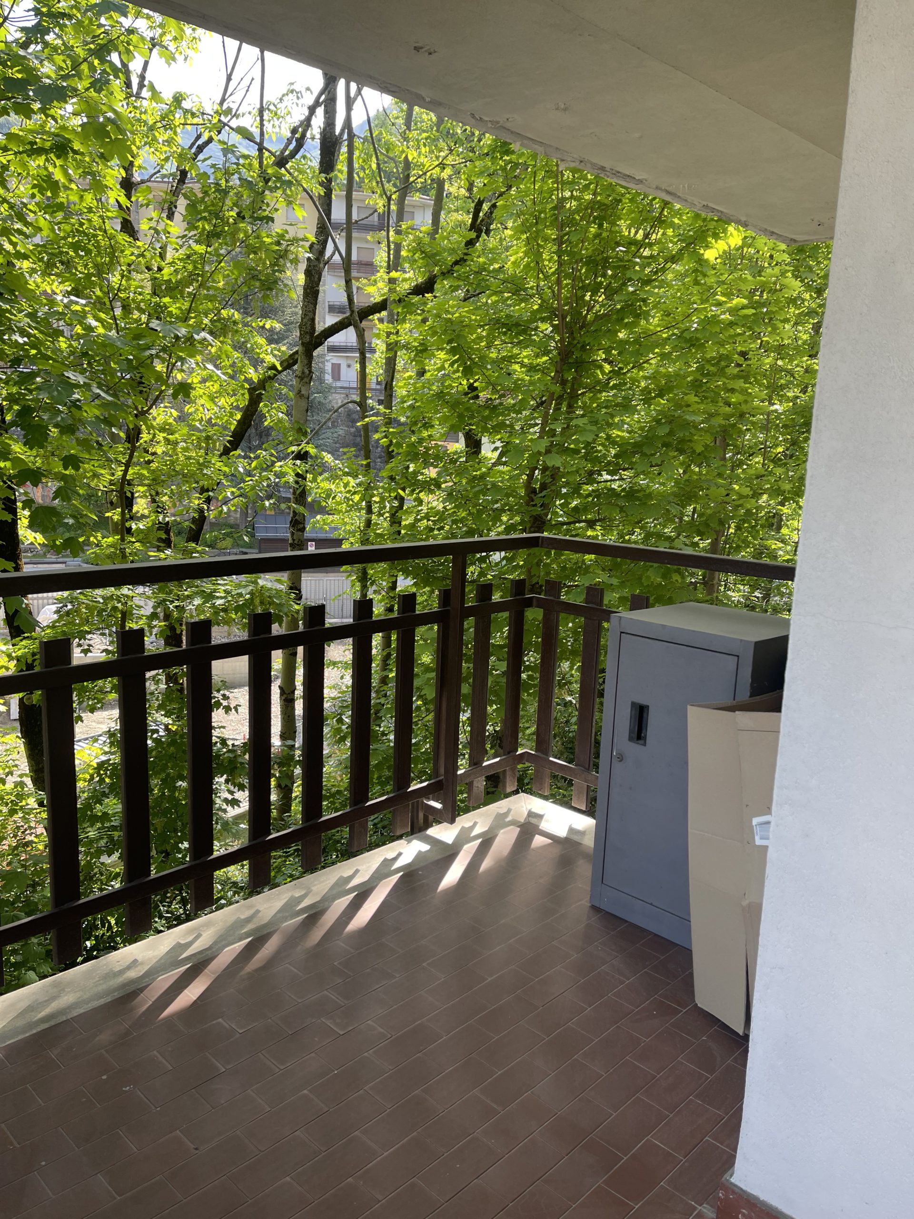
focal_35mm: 25
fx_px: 880
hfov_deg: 54.9
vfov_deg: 69.4
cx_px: 457
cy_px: 610
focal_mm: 5.1
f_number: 1.6
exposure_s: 1/199
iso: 32
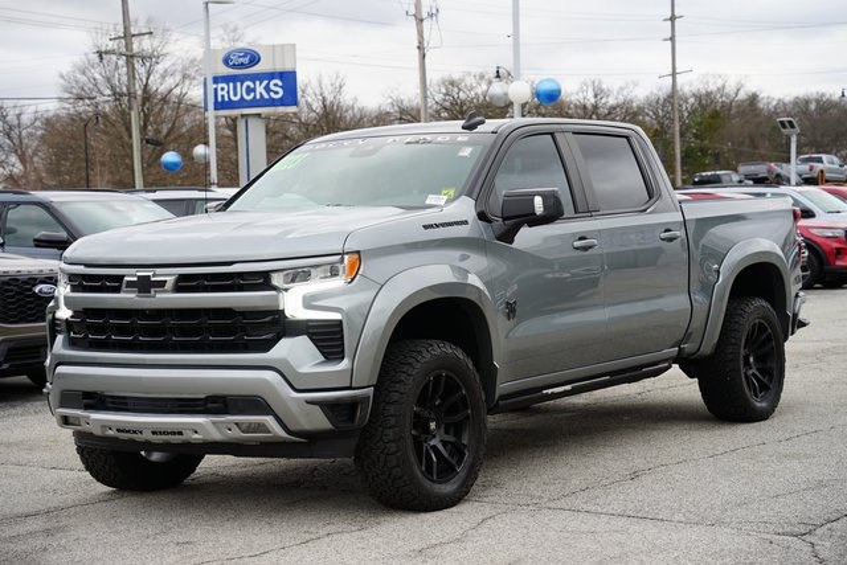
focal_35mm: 69
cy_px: 282
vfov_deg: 19.7
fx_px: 1624
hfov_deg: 29.2
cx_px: 424
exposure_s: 1/80
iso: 100
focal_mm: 69
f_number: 5.6
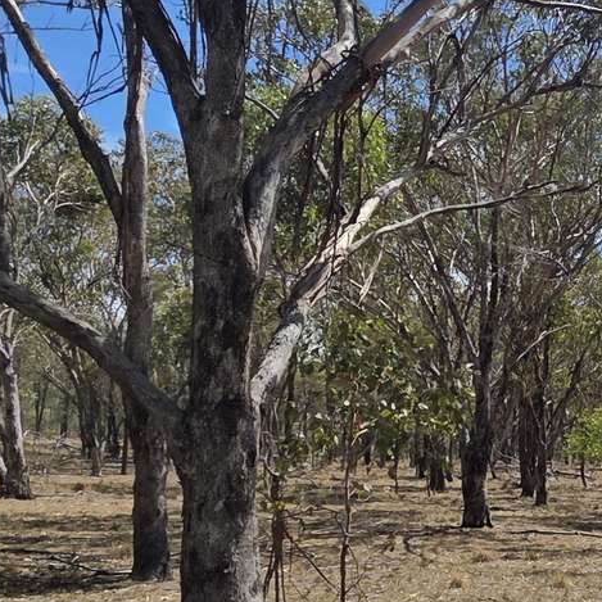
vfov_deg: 35.7
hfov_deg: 27.6
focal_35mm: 47
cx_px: 851
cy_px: 408
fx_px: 925
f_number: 1.9
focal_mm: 2.2
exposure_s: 1/2723
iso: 40
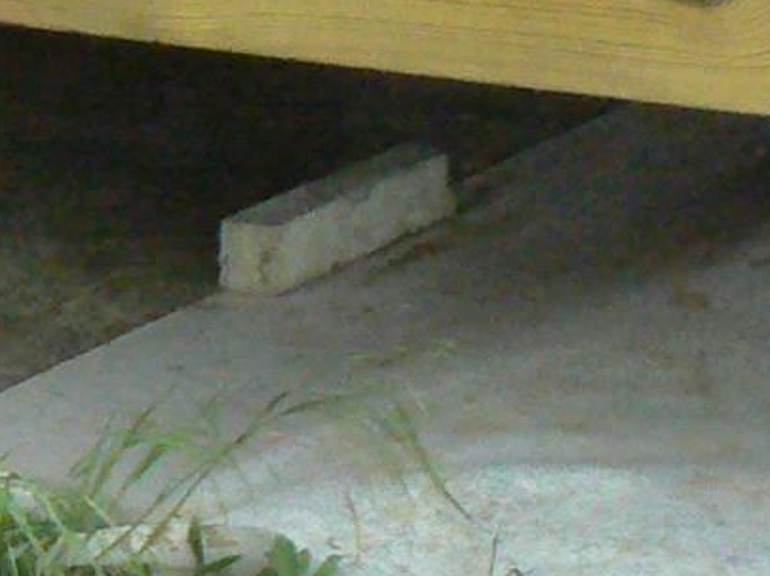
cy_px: -844
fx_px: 4556
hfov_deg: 9.6
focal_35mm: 205
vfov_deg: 6.8
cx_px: 810
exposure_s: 1/400
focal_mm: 6
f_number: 5.6
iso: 400
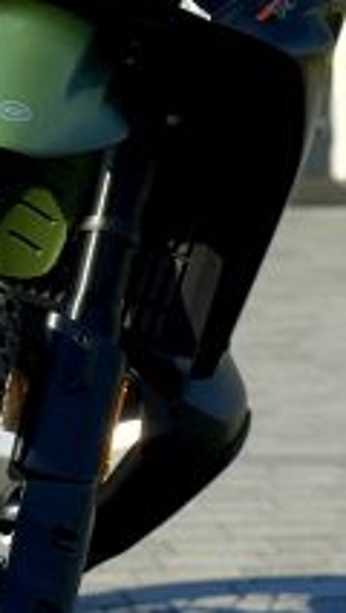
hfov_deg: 6.2
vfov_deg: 11.0
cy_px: 173
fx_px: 3193
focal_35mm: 196
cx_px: 75
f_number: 1.78
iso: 64
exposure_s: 1/4098
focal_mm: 6.76
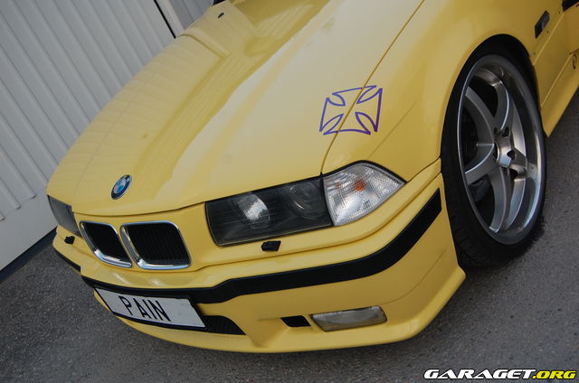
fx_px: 626
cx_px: 290
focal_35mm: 39
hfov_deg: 49.6
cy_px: 192
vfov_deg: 34.1
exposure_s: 1/125
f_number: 5.6
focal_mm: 26
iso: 400
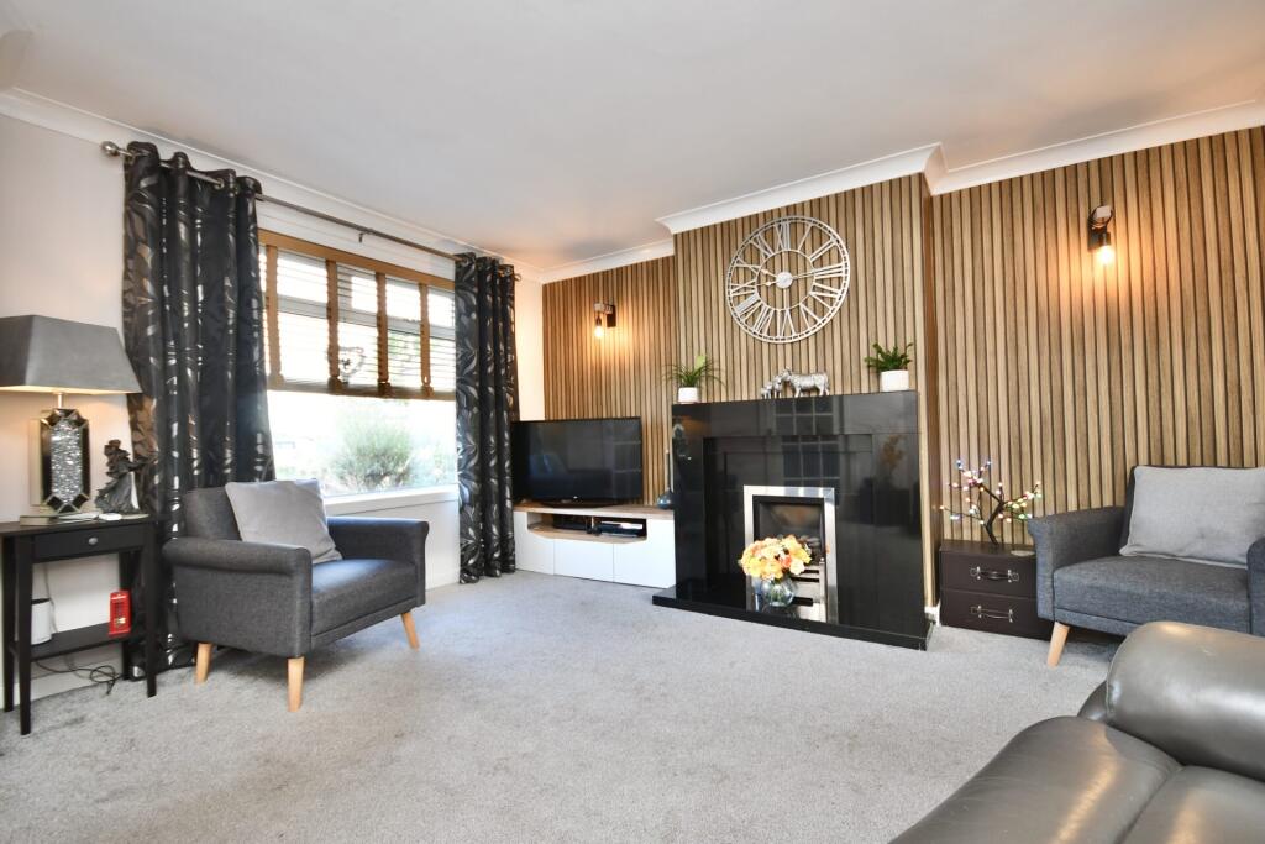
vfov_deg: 77.3
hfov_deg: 100.4
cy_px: 422
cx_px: 632
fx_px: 527
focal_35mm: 15
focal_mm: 10
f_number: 4
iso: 400
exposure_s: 1/60
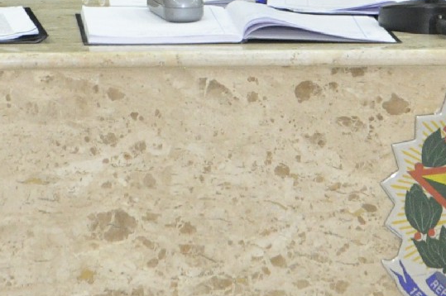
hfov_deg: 7.7
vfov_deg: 5.0
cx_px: -7
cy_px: -293
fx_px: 3304
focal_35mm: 267
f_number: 7.1
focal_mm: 40
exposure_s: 1/60
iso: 1600
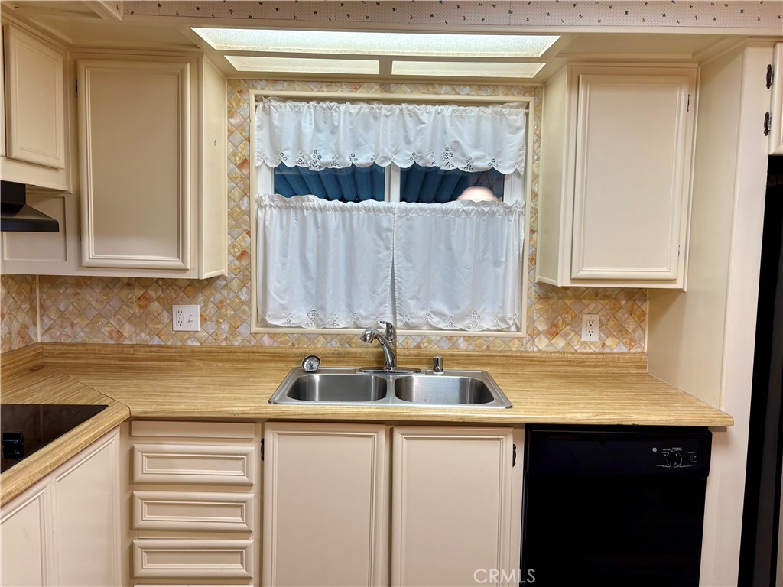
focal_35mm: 26
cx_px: 392
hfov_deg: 67.3
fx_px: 588
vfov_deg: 53.1
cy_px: 294
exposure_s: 1/60
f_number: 1.6
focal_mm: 5.96
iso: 64
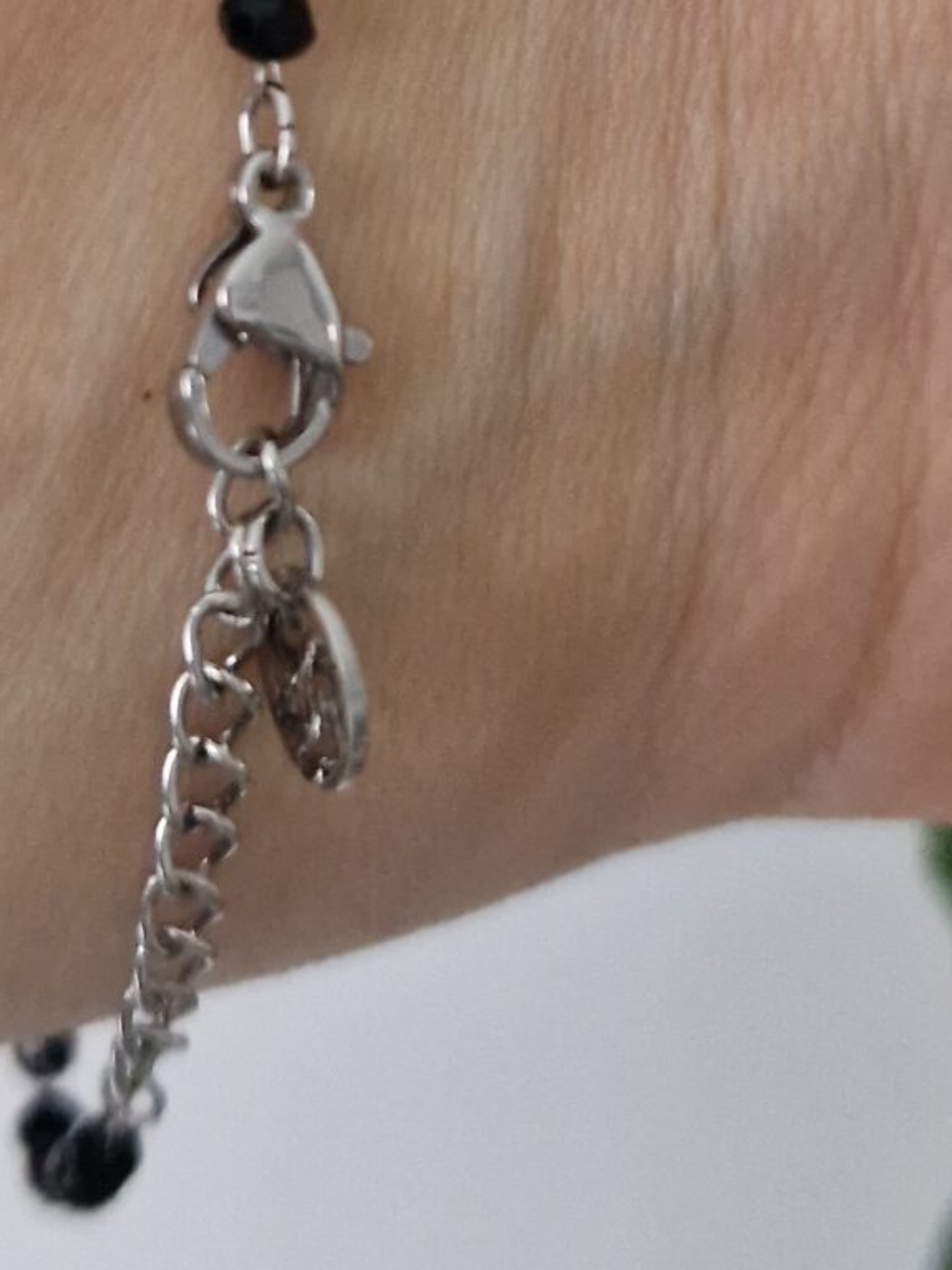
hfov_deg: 19.1
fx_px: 2823
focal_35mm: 77
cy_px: 159
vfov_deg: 24.7
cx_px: 365
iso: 800
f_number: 1.8
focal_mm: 5.4
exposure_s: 1/50
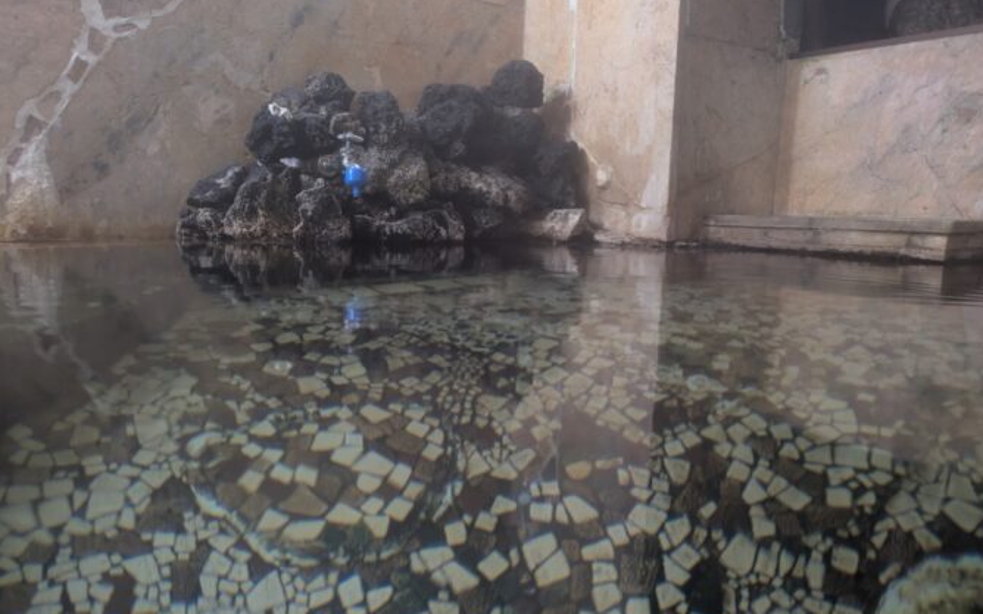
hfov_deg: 68.4
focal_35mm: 27
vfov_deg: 46.0
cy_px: 319
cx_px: 499
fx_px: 723
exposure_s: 1/20
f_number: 1.89
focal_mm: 5.43
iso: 1108
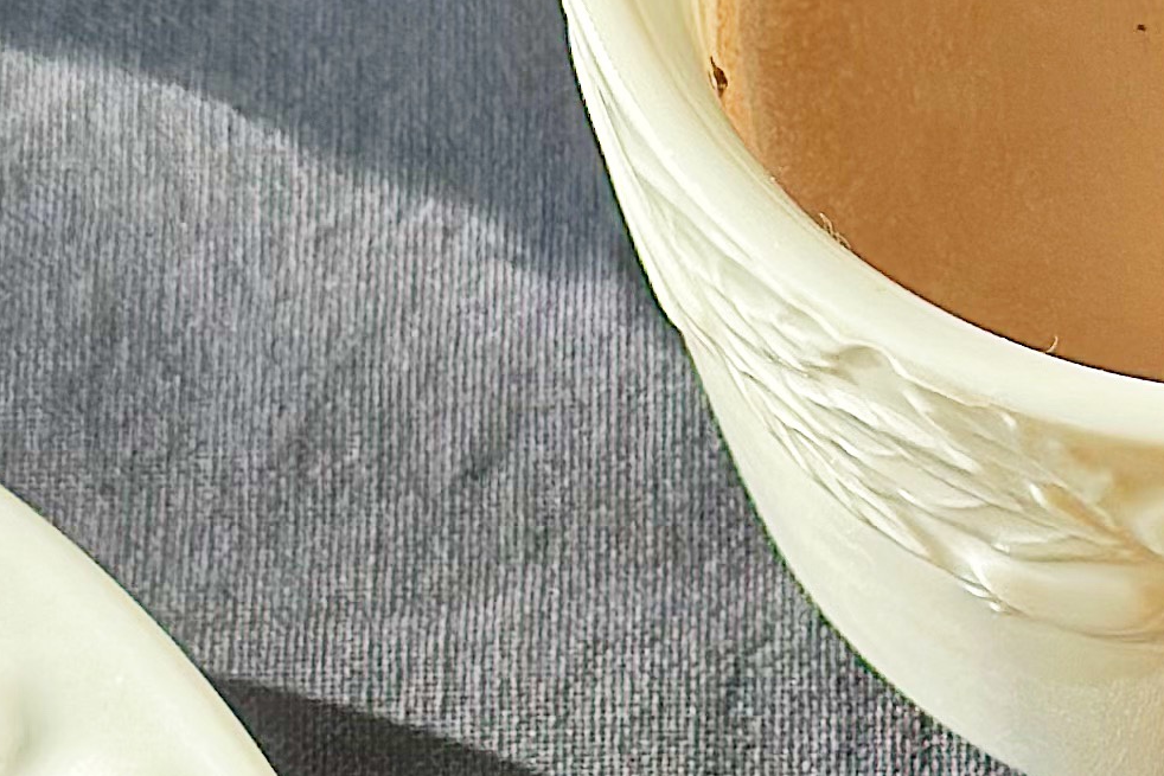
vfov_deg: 6.7
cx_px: 1475
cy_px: 488
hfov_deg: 9.9
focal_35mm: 205
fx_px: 6629
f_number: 1.78
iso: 100
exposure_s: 1/161
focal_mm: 6.86
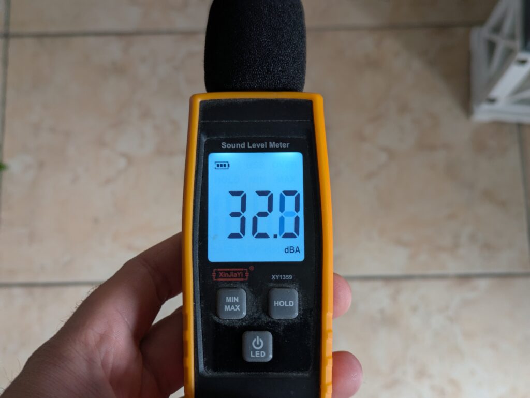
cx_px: 265
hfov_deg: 37.5
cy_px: 199
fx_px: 781
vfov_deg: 28.6
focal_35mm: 51
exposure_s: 1/33.3
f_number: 1.89
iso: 118
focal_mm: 5.43
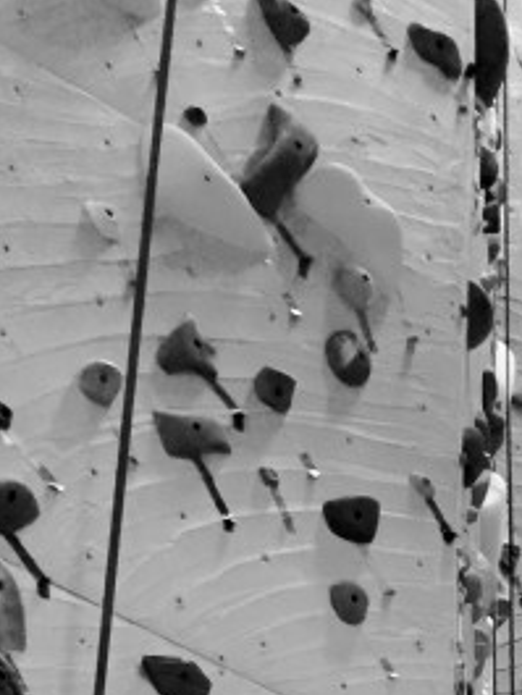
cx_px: 832
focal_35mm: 112
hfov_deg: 12.4
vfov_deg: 14.8
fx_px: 2250
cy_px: 1340
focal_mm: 4.15
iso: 200
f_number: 2.2
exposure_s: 1/30
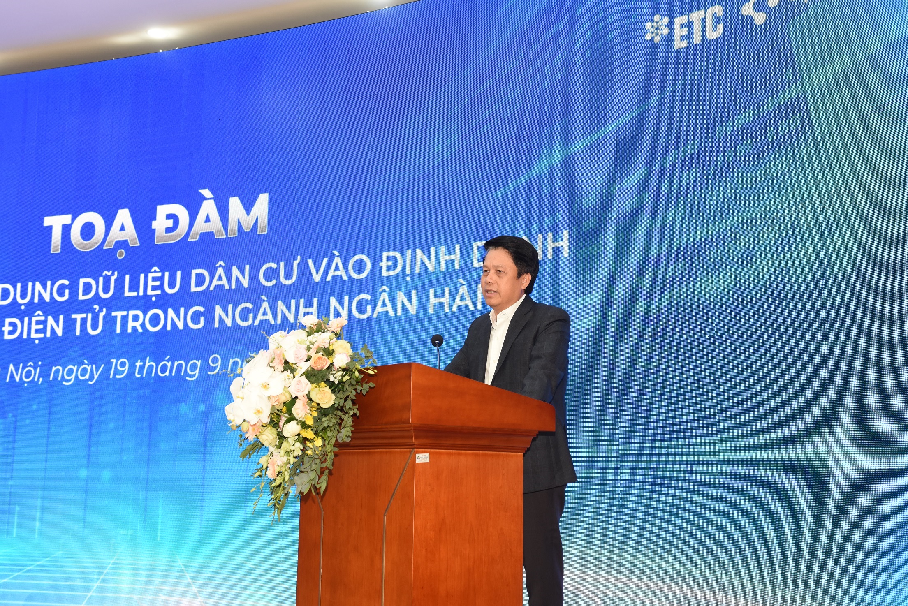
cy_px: 303
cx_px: 454
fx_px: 1135
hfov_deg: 43.6
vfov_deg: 29.9
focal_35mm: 45
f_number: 5.6
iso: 800
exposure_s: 1/60
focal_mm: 45
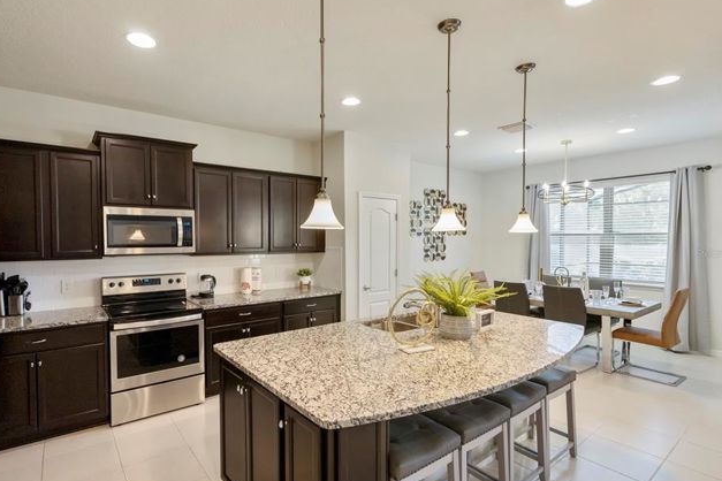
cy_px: 253
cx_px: 336
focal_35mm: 18
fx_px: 361
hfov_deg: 89.9
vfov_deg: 67.3
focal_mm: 16
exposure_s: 1/160
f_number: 4
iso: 1250
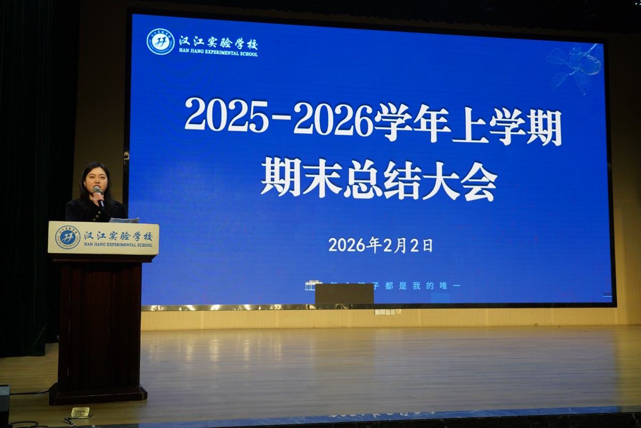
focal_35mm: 40
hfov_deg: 48.5
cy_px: 214
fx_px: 712
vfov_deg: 33.4
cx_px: 320
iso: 640
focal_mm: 40
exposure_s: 1/160
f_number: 4
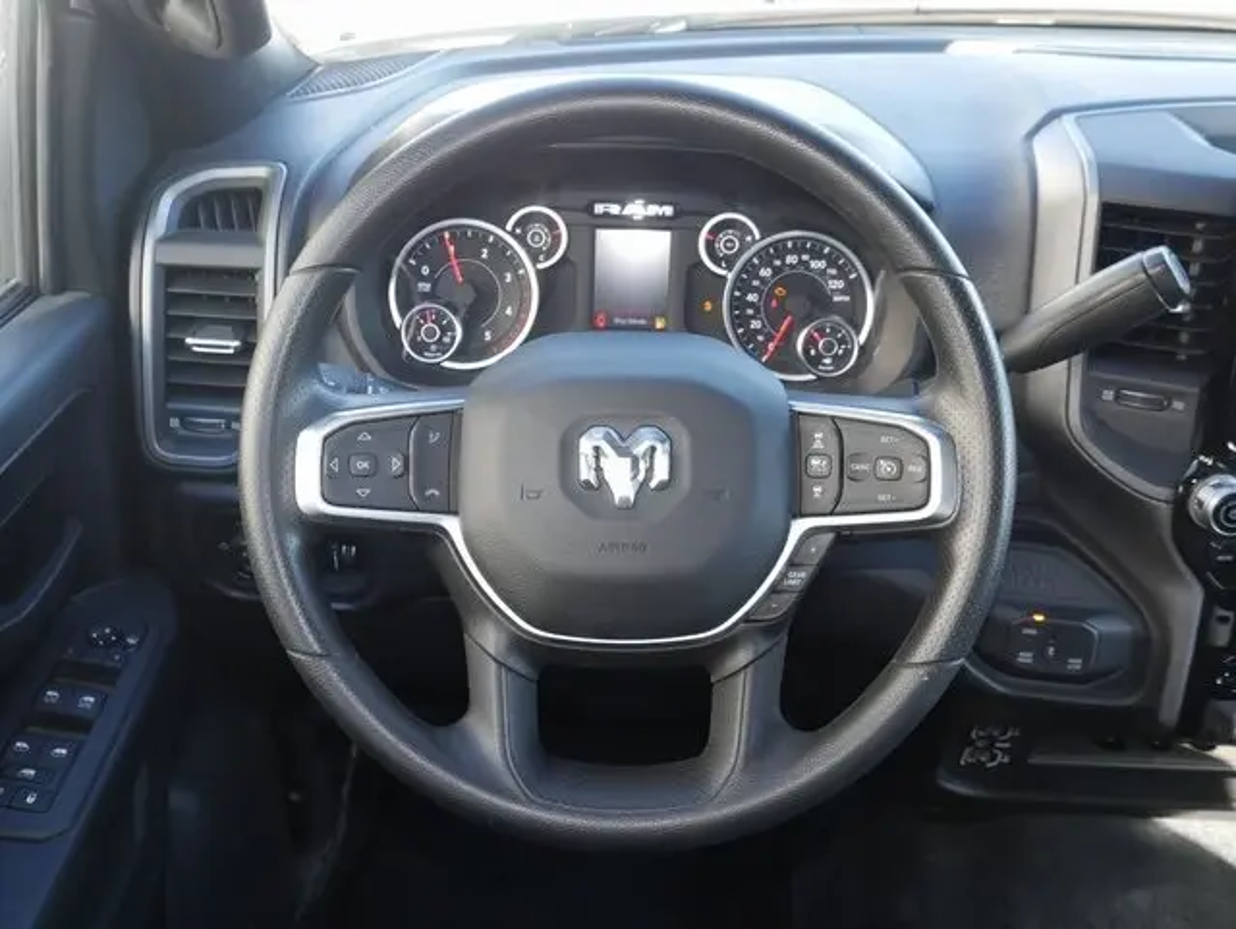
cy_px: 464
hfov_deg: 53.9
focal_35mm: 34
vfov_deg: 41.8
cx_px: 618
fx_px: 1215
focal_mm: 17
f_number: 5
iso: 640
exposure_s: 1/60
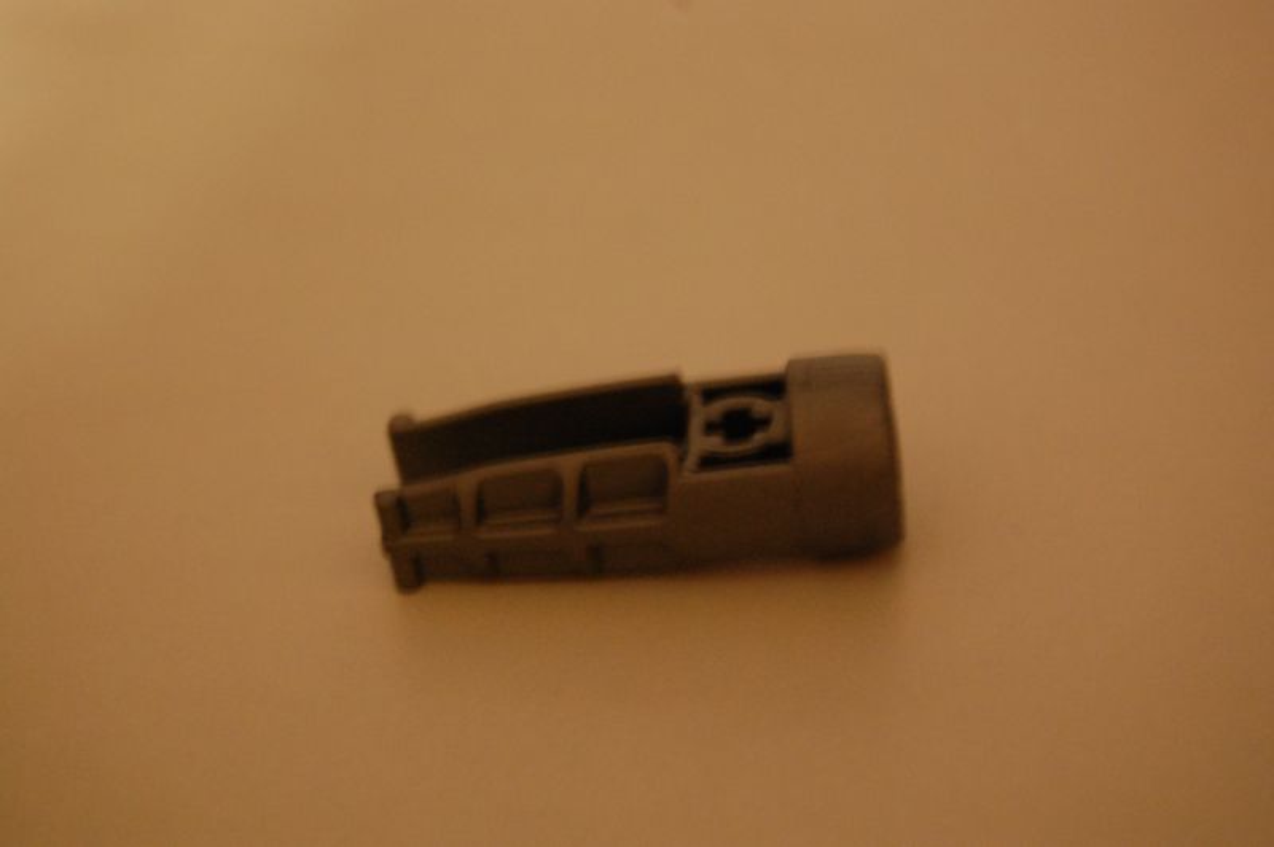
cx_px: 637
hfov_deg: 24.6
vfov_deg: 16.5
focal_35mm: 82
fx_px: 2917
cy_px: 424
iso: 1600
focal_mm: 55
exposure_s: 1/6
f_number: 5.6
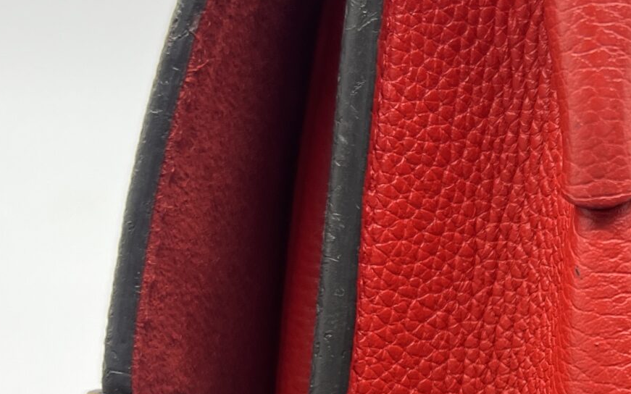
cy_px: 399
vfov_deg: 15.8
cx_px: 603
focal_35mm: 81
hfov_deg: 24.6
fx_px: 1393
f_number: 1.5
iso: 125
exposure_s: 1/100
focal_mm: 5.7
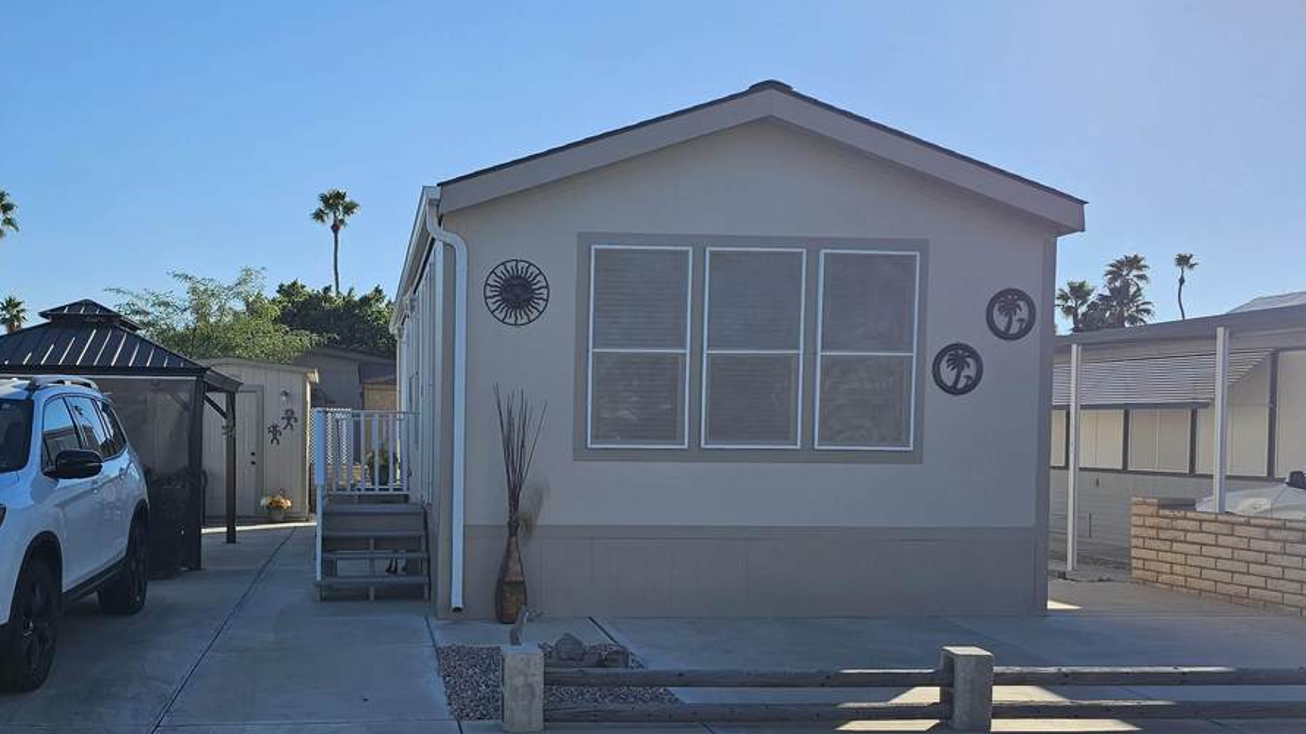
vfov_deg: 32.6
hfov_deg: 54.8
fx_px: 1247
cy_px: 488
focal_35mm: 36
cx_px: 503
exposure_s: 1/1286
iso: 16
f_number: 1.7
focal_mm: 6.3
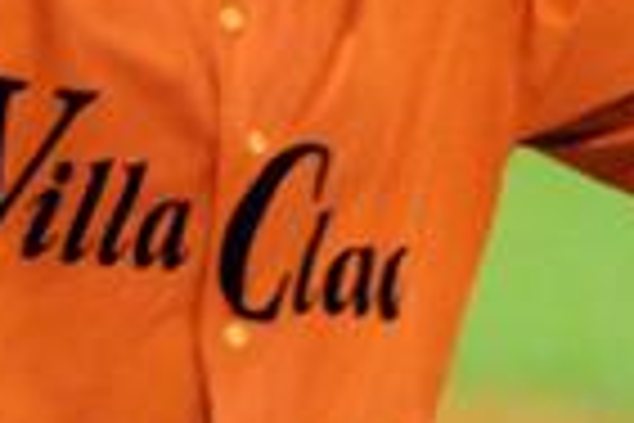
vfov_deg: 0.7
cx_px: 490
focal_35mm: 1910
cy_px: 83
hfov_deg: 1.1
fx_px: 33635
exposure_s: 1/200
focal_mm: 300
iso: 2500
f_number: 3.5
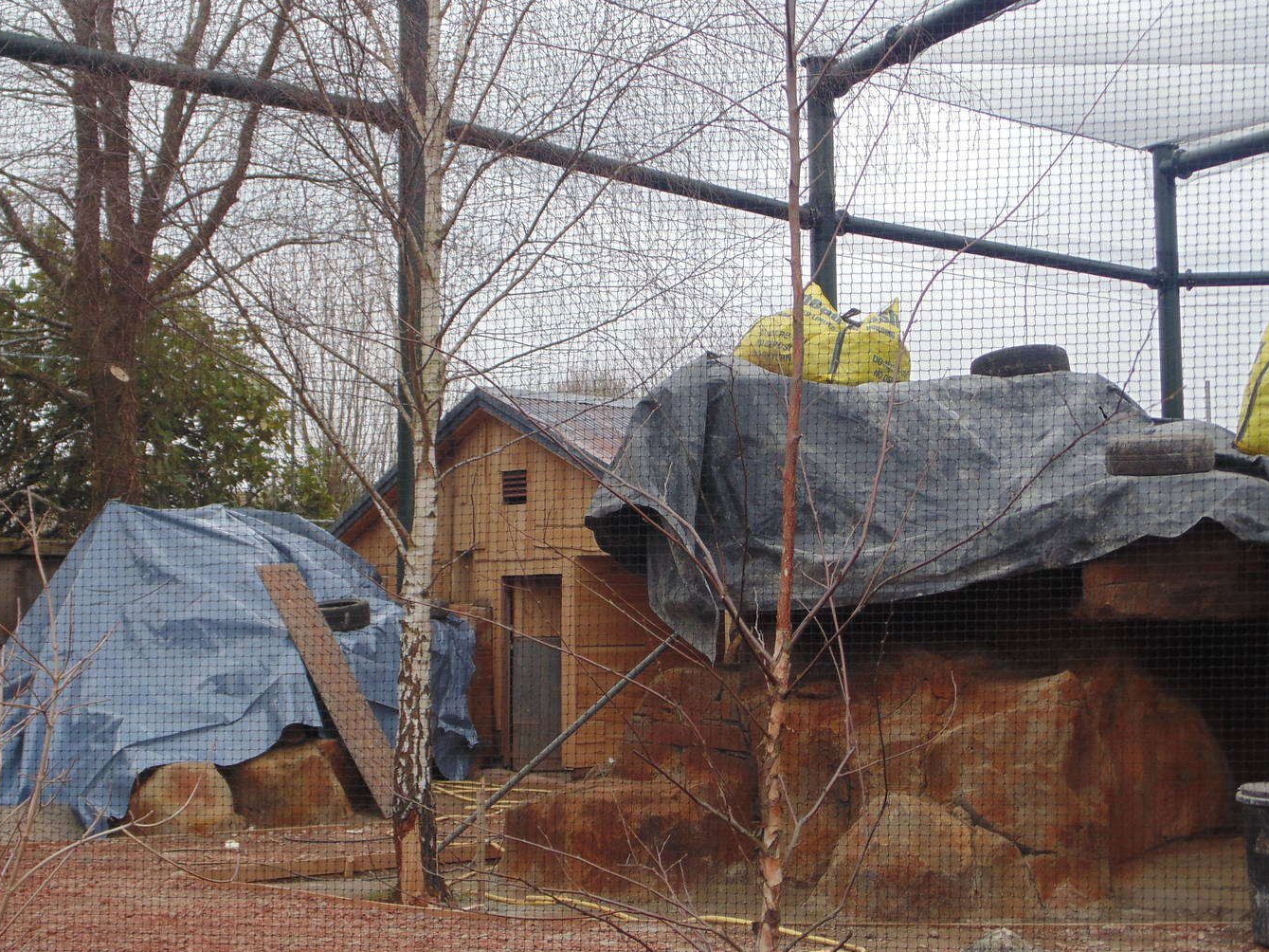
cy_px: 464
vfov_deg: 29.7
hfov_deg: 38.9
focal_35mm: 49
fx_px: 1796
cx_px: 643
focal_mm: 7.4
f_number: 3.6
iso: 80
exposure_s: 1/50
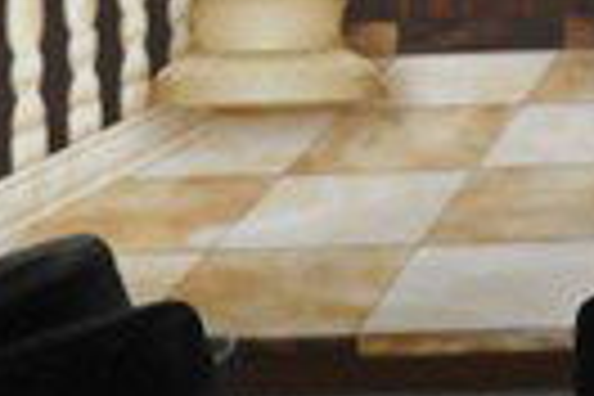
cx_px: -450
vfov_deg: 1.3
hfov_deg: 1.9
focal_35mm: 1074
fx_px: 17726
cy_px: 1220
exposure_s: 1/50
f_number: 5.6
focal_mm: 105
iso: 2000
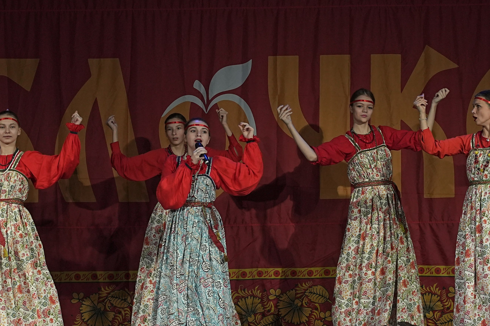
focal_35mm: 219
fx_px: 2981
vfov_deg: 6.3
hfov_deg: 9.4
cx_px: 216
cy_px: 131
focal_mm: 94
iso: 2000
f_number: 4
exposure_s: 1/400
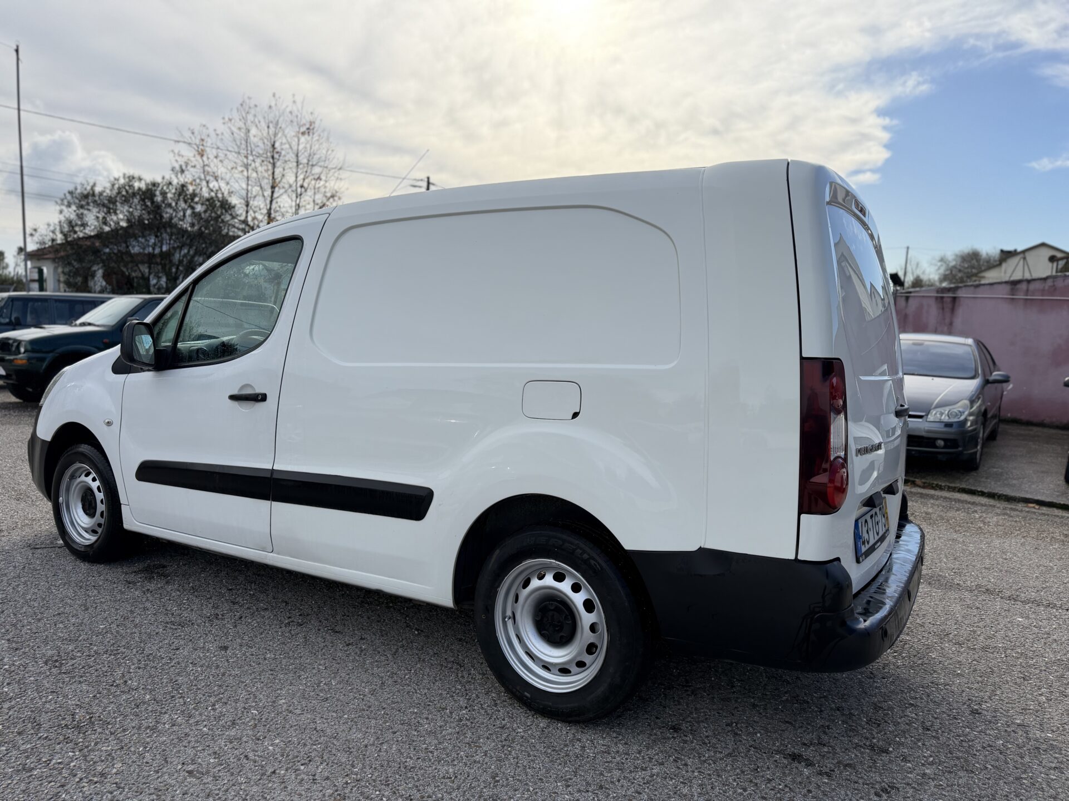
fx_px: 741
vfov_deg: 56.8
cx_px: 534
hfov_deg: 71.6
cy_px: 400
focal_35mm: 24
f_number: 1.78
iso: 100
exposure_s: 1/2703
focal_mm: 6.76
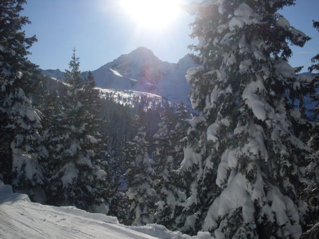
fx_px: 350
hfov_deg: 49.0
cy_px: 120
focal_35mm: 38
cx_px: 160
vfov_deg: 37.7
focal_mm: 6.3
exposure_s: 1/750
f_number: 8.4
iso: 80
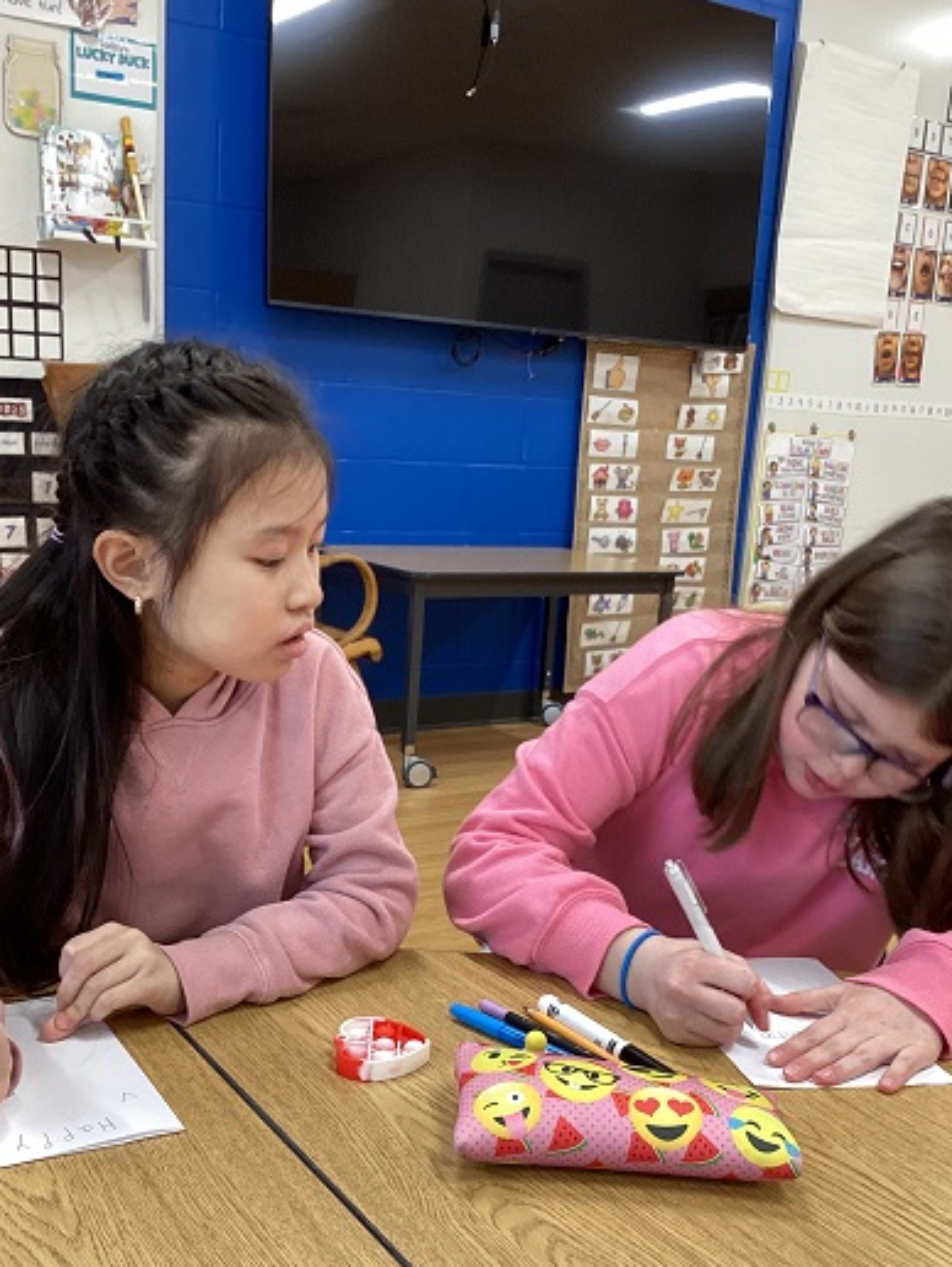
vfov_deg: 46.5
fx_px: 1464
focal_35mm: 40
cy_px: 769
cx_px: 476
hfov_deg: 36.0
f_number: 2.4
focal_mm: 3.3
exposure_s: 1/50
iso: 125
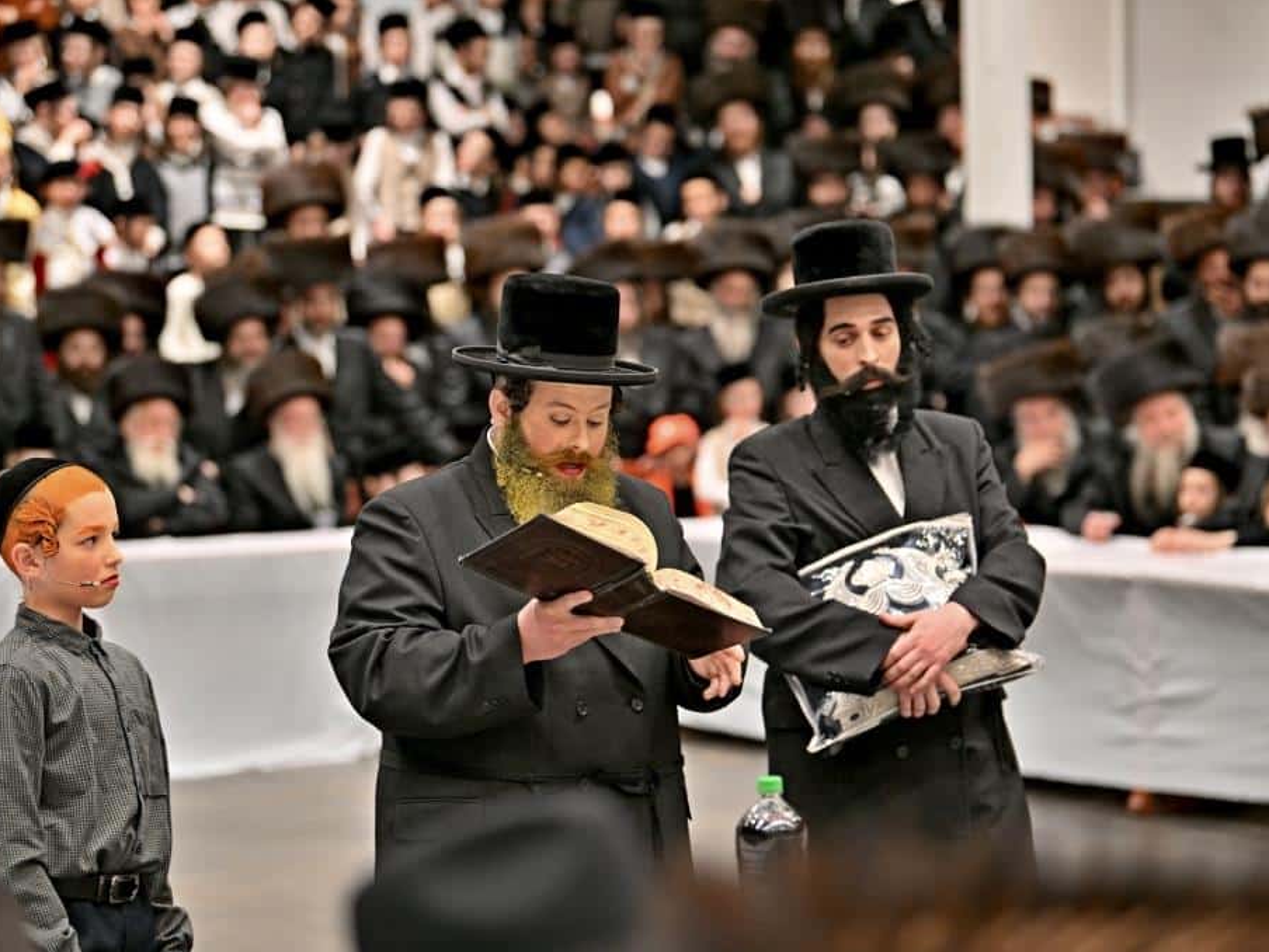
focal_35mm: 122
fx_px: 4472
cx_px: 620
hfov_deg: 16.1
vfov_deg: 12.1
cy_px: 477
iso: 400
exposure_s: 1/320
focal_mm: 112
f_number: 2.8
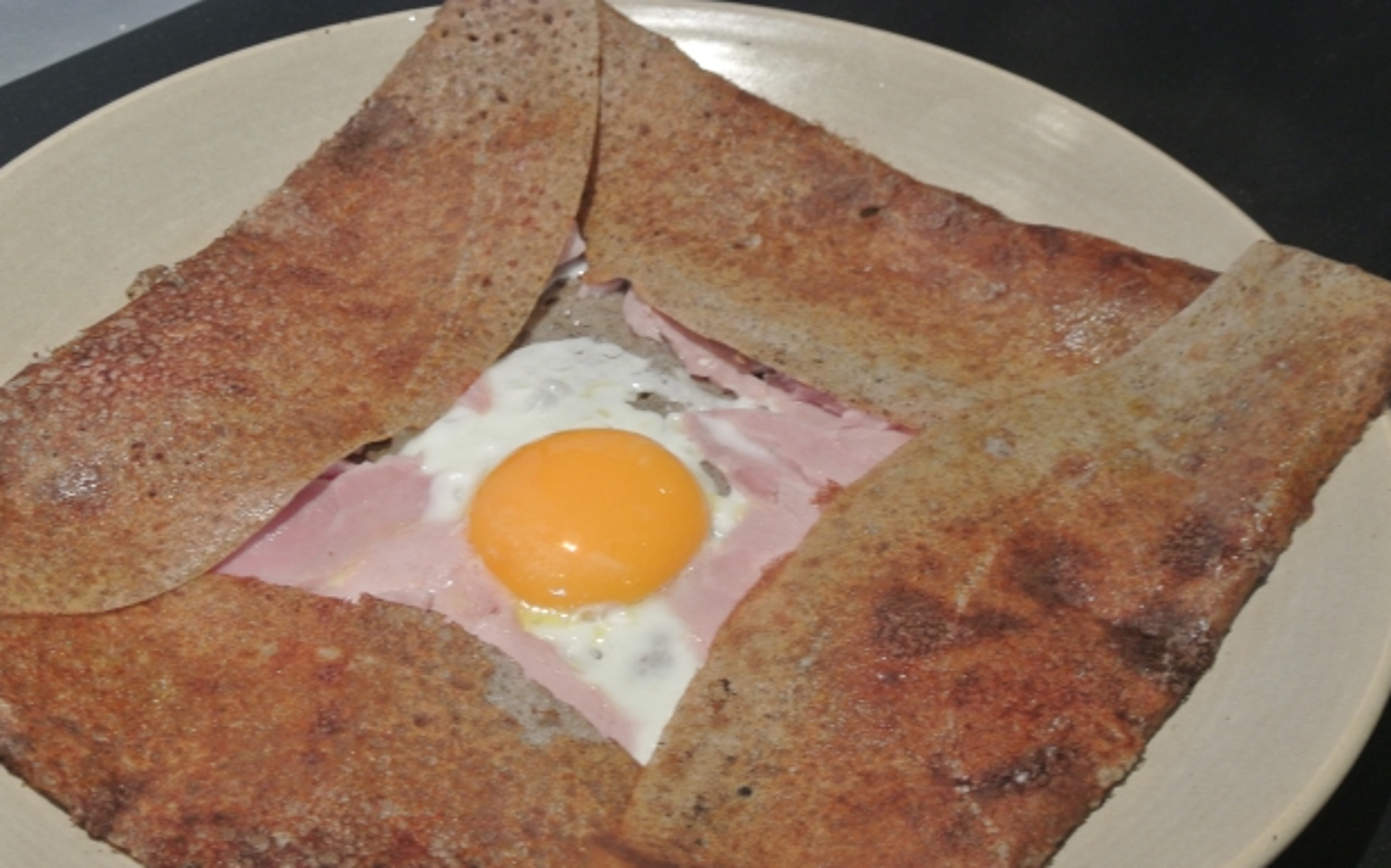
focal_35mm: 83
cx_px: 592
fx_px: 3145
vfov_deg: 15.7
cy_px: 588
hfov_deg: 24.9
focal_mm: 23.6
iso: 450
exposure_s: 1/30
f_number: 5
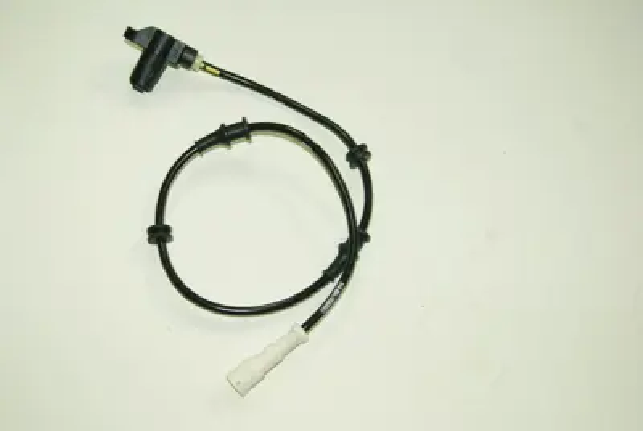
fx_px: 939
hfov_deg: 37.8
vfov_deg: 25.8
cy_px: 216
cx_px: 322
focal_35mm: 52
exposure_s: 1/5
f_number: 5
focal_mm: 35
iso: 100
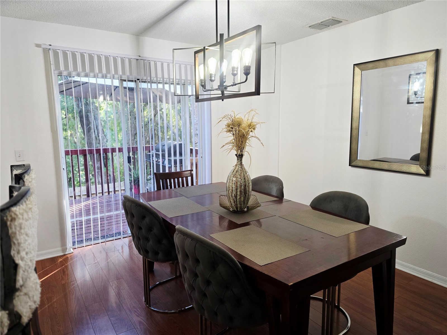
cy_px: 168
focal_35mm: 23
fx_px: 297
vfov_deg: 58.9
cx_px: 224
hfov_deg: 73.9
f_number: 1.7
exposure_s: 1/120
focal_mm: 6.3
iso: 125
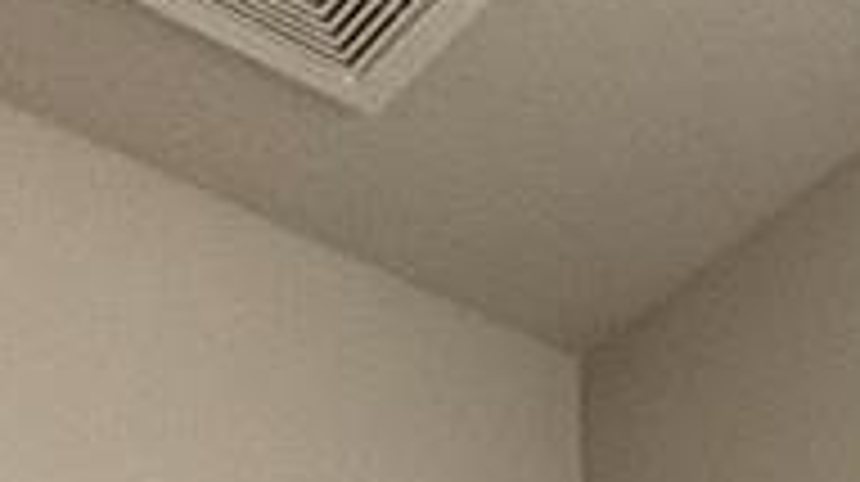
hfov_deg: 20.9
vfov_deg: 6.9
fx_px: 2187
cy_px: 2243
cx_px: 1000
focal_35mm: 96
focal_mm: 2.22
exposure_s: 1/60
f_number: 2.2
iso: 125
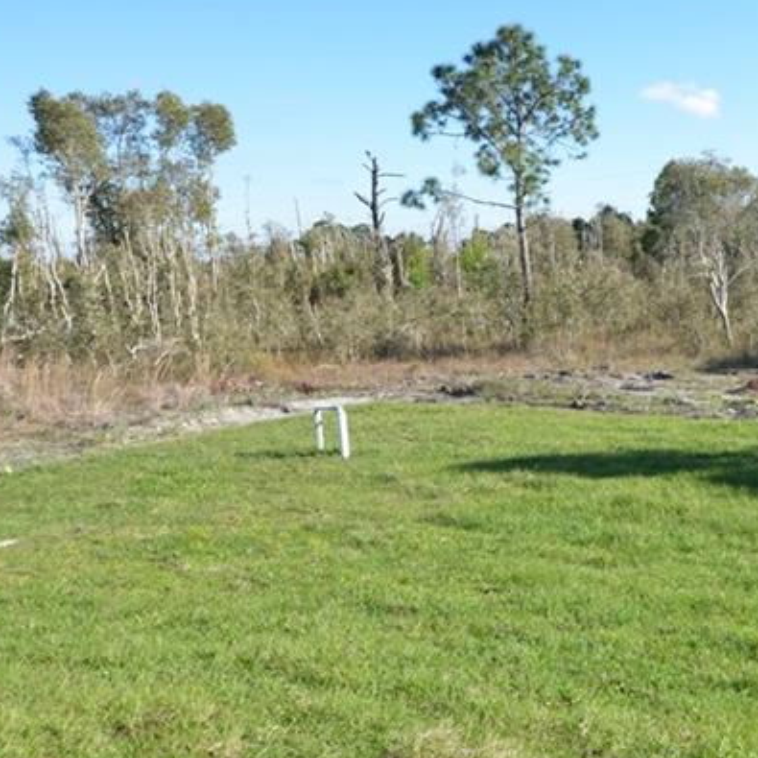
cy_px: 354
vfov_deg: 49.7
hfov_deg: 43.4
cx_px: 741
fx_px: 818
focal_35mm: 33
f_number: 8
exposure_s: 1/250
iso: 200
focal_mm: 10
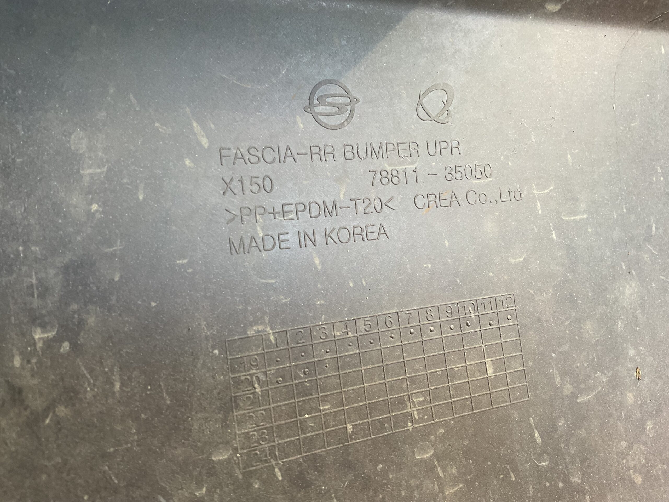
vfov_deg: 48.2
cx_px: 334
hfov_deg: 61.7
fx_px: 560
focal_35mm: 29
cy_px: 251
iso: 64
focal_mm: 3
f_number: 1.8
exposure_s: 1/50
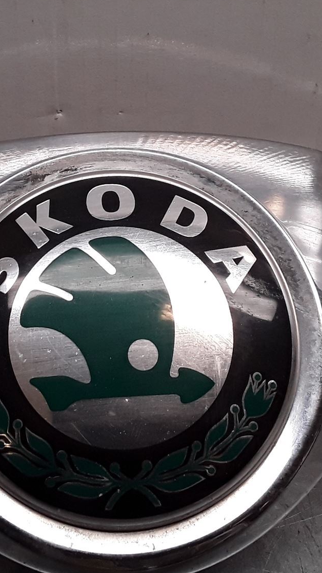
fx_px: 850
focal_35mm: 56
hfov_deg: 21.4
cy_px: 256
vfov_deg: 37.2
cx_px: 113
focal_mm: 2.91
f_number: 1.9
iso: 100
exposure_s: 1/236
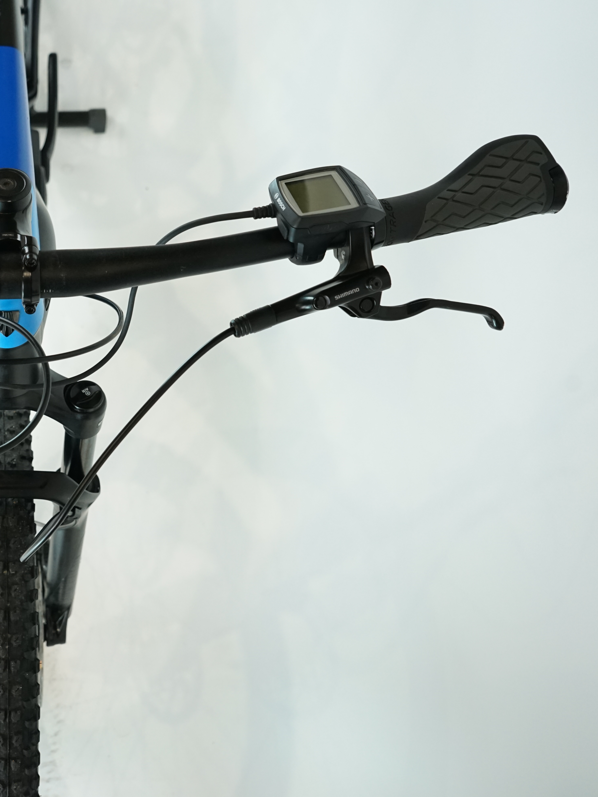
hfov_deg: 32.3
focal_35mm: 41
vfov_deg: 45.8
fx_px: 944
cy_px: 401
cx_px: -4
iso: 1600
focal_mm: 28
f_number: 5.6
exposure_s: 1/200
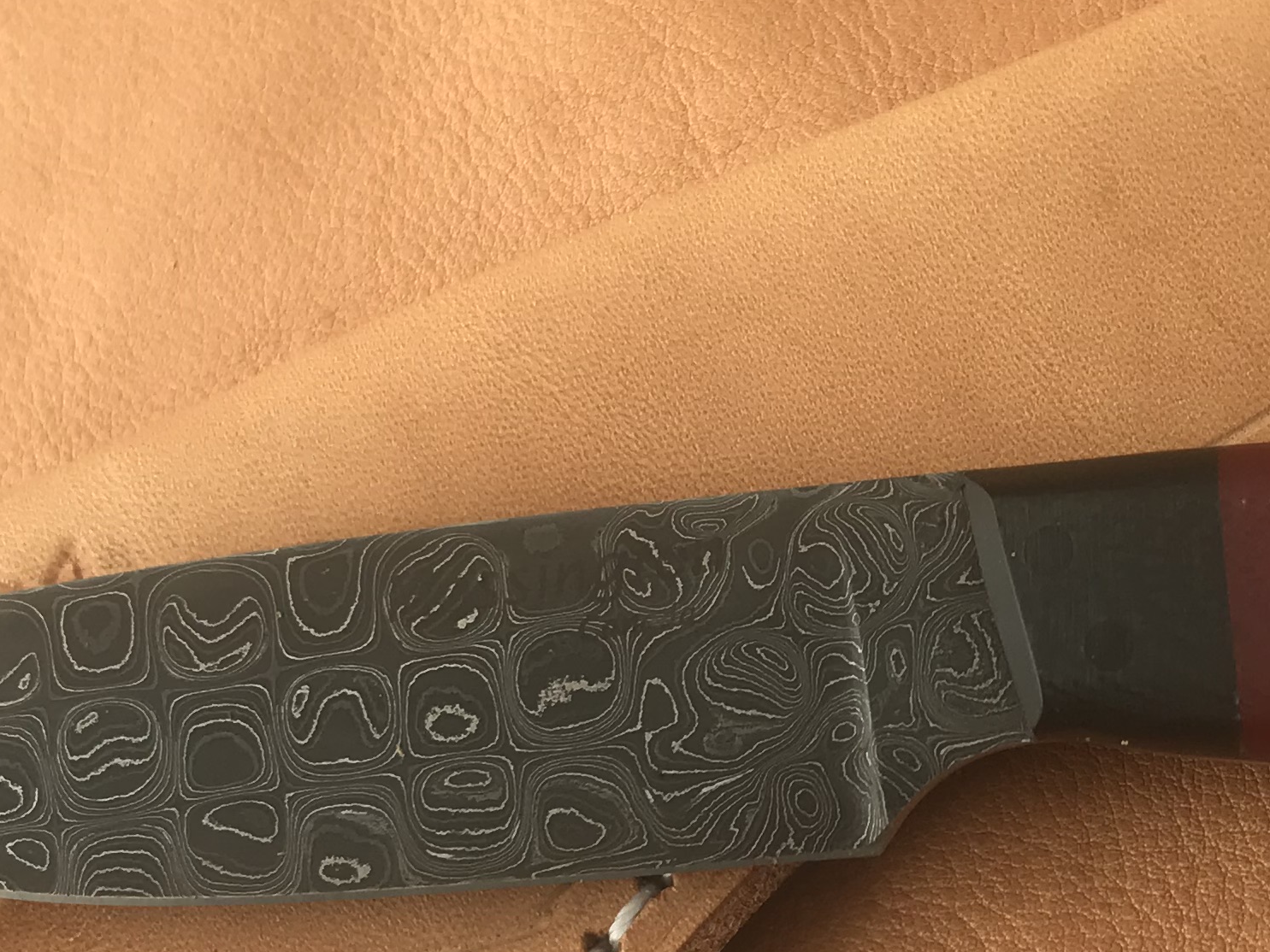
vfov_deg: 19.4
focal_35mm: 76
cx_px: 1053
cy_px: 570
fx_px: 2789
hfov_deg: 25.1
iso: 20
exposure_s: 1/291
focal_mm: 3.99
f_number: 1.8
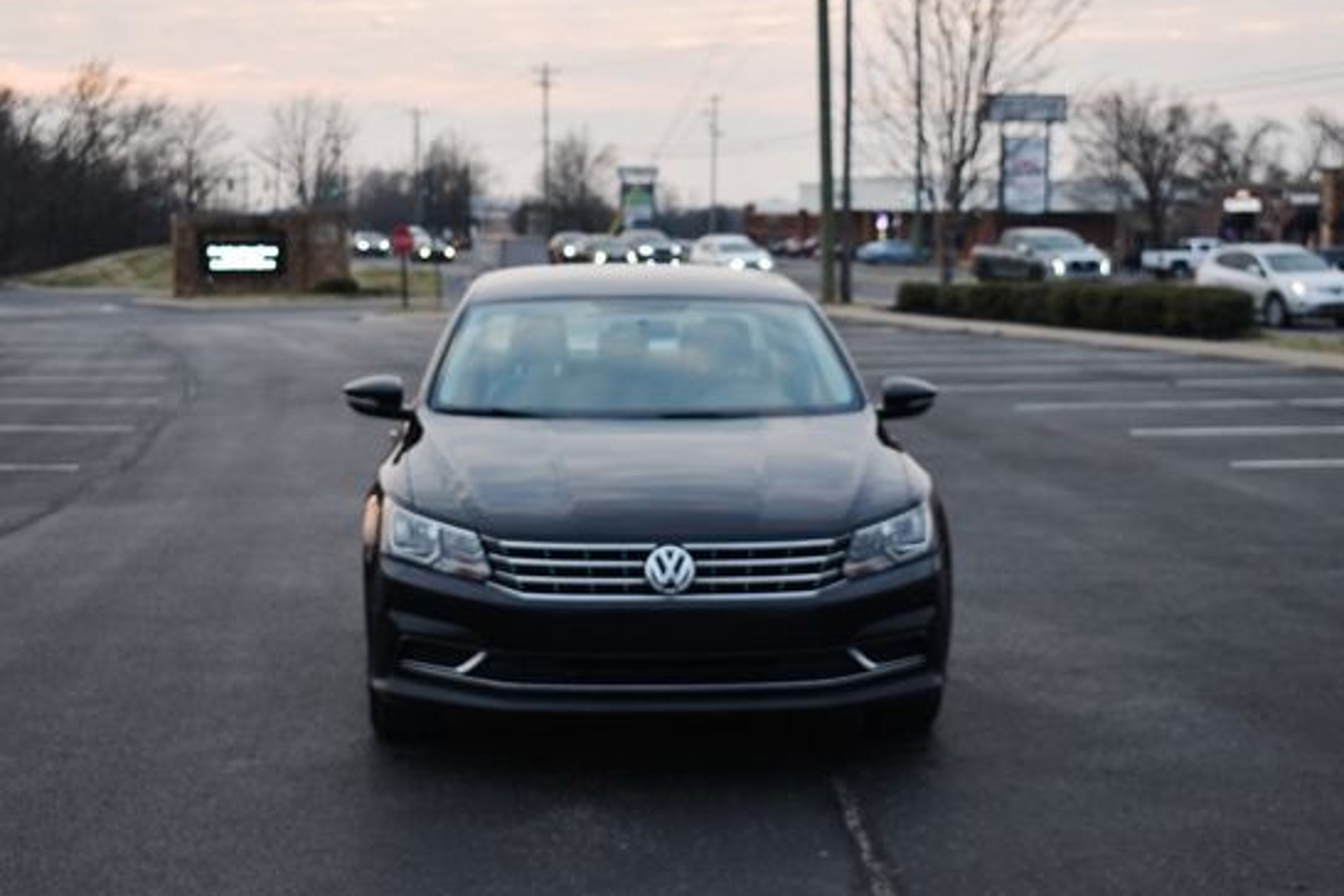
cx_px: 689
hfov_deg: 32.6
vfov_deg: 22.0
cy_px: 410
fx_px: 2299
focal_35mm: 62
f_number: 5
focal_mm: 35
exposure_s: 1/250
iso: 400
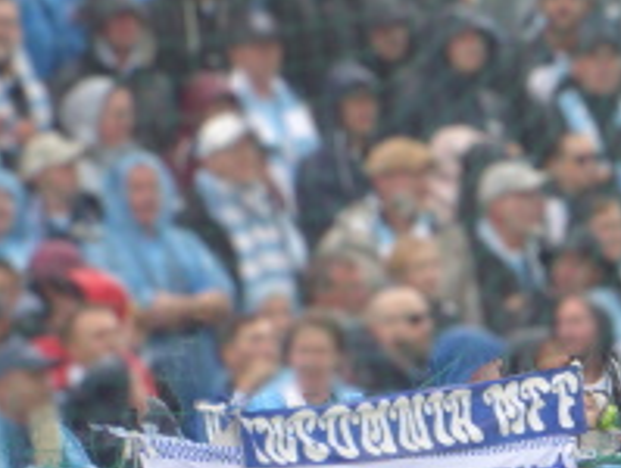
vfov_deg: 1.2
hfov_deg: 1.5
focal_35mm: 1283
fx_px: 23058
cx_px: 562
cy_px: 172
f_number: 6.1
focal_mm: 101.7
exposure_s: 1/100
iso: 400
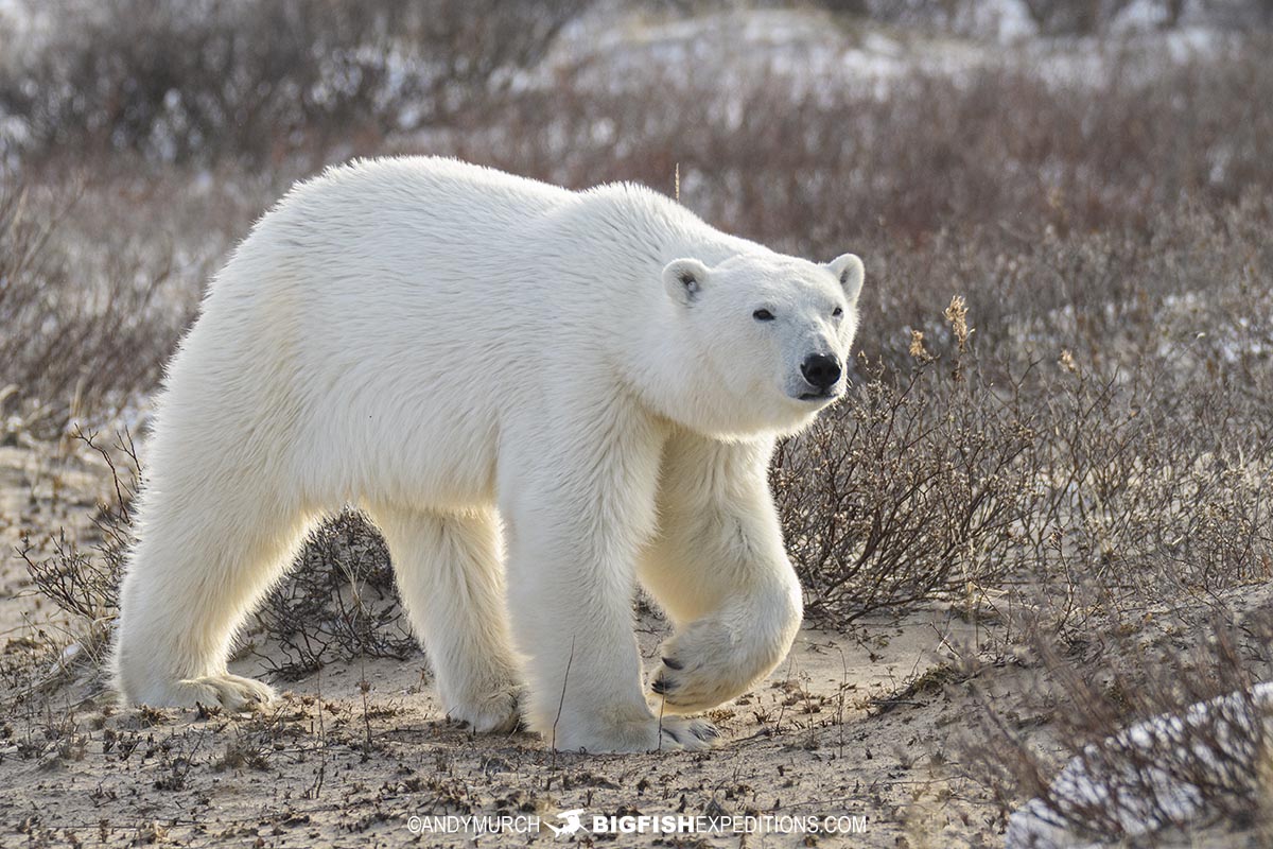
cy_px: 424
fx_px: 16972
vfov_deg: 2.9
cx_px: 636
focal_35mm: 480
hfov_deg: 4.3
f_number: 7.1
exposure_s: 1/1000
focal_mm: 320
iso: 800
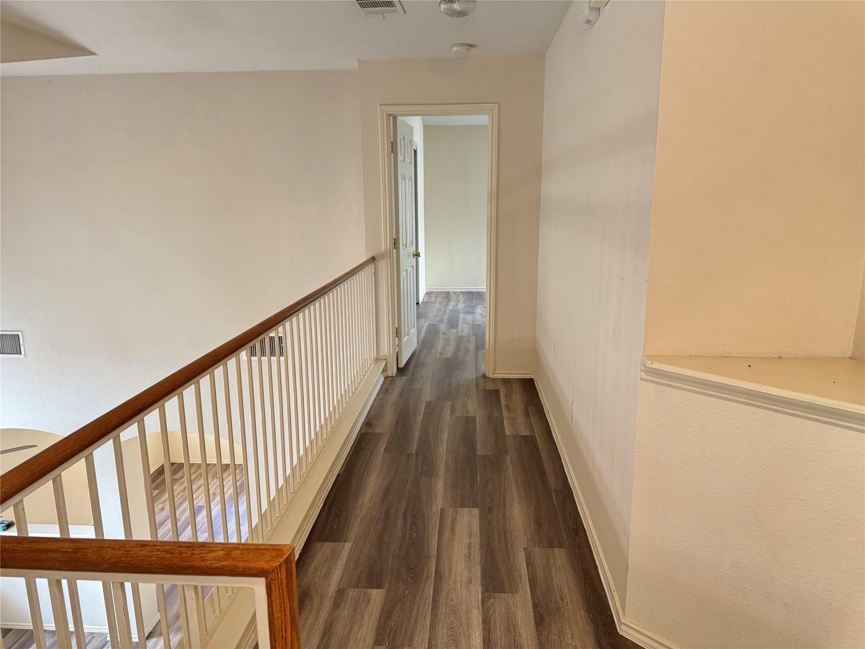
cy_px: 324
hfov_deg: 71.6
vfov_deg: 56.8
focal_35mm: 24
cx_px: 432
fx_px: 600
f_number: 1.78
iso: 500
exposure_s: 1/60
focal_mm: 6.76
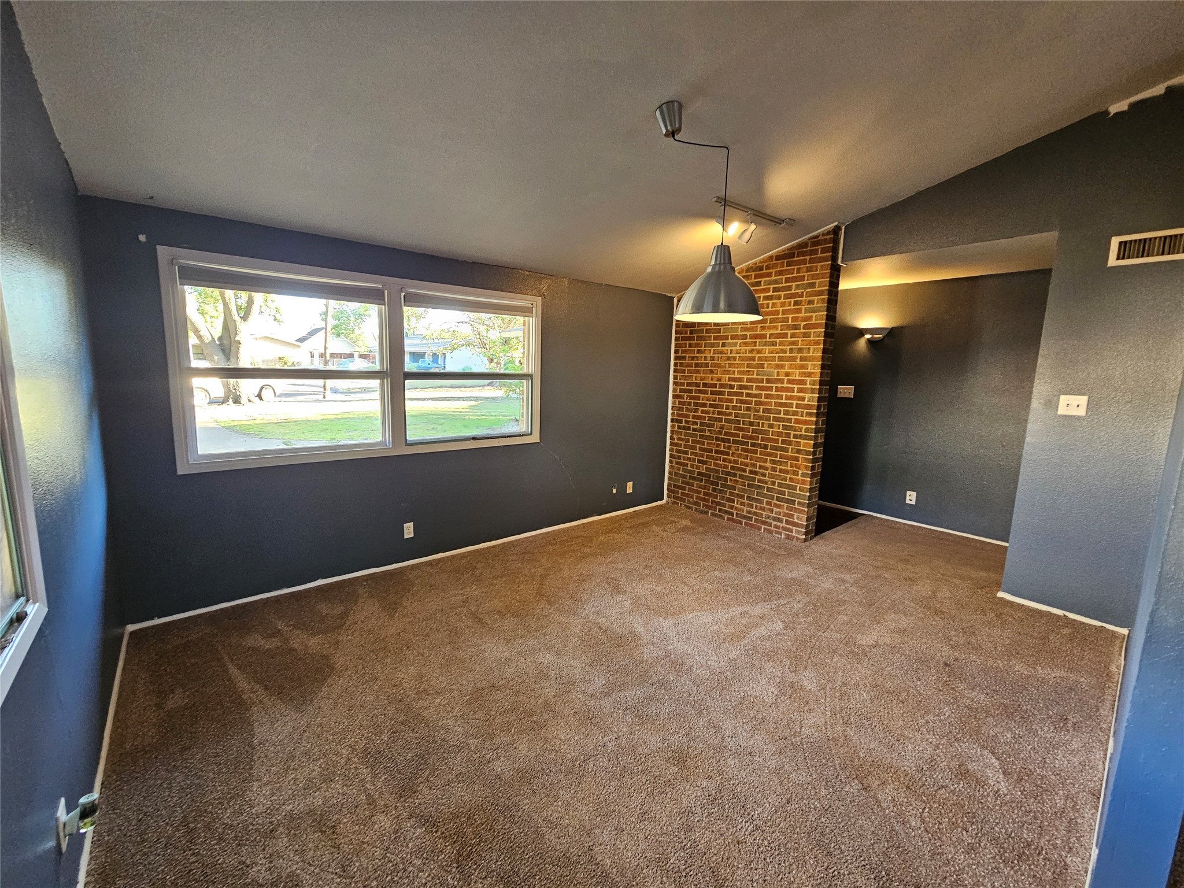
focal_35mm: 13
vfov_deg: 89.9
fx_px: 445
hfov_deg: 106.2
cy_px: 444
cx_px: 592
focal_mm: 2.2
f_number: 2.2
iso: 320
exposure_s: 1/40
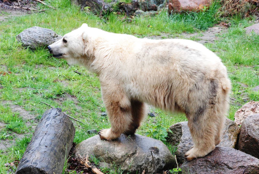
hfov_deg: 9.1
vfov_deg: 6.1
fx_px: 1621
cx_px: 130
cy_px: 87
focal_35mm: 225
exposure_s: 1/160
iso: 1600
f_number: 11
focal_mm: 150
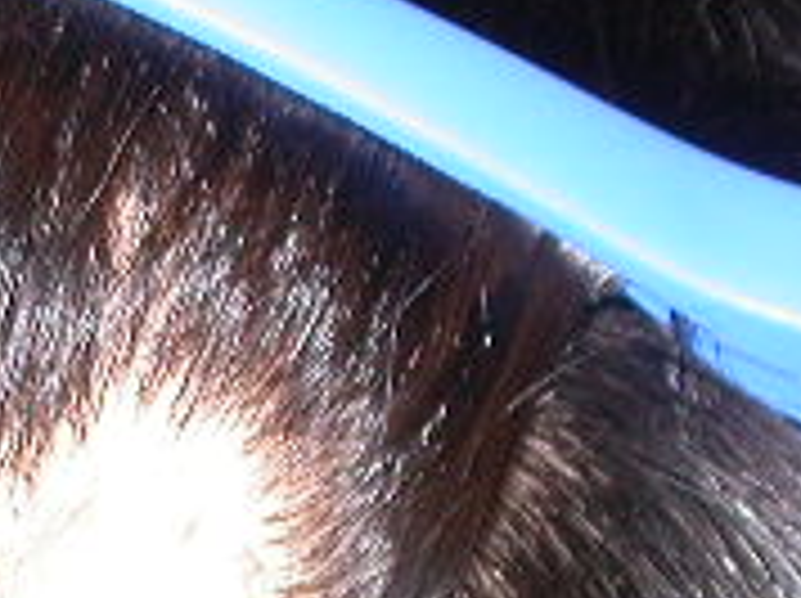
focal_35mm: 227
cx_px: -117
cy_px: 656
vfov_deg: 6.5
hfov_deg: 8.6
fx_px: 5246
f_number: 3.1
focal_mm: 13.1
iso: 100
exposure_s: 1/60.3
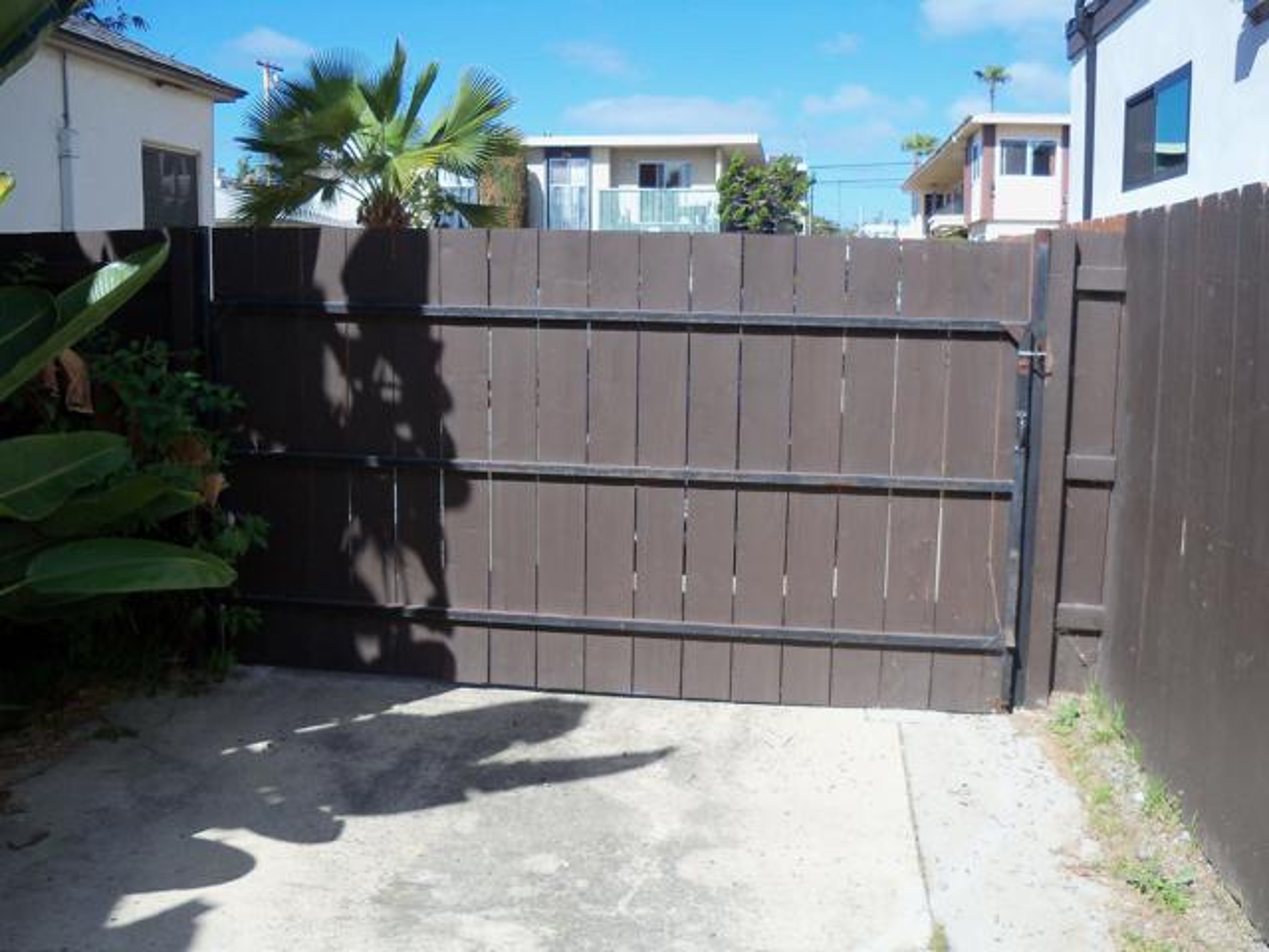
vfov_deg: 40.7
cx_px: 634
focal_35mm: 35
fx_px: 1283
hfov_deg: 52.6
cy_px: 476
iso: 80
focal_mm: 6.2
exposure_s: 1/500
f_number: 3.5
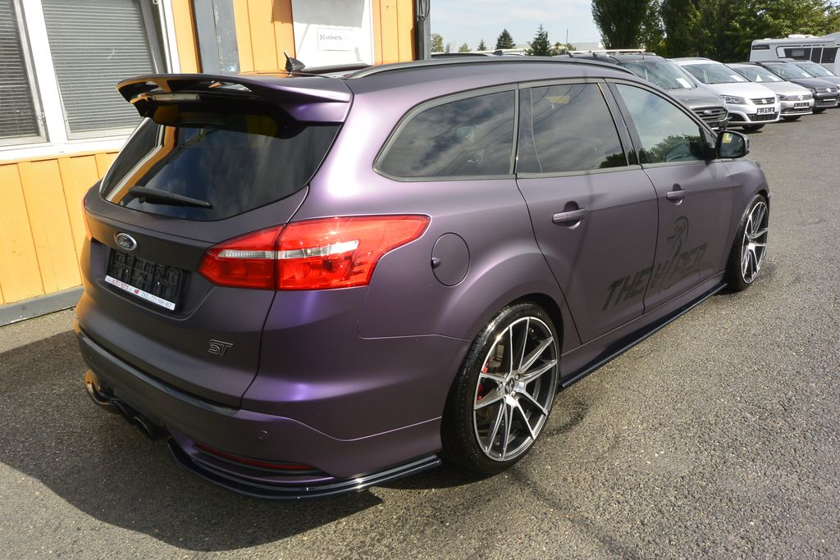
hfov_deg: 67.4
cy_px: 280
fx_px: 630
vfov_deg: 47.9
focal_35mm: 27
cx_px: 420
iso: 160
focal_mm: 10
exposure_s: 1/250
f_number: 9
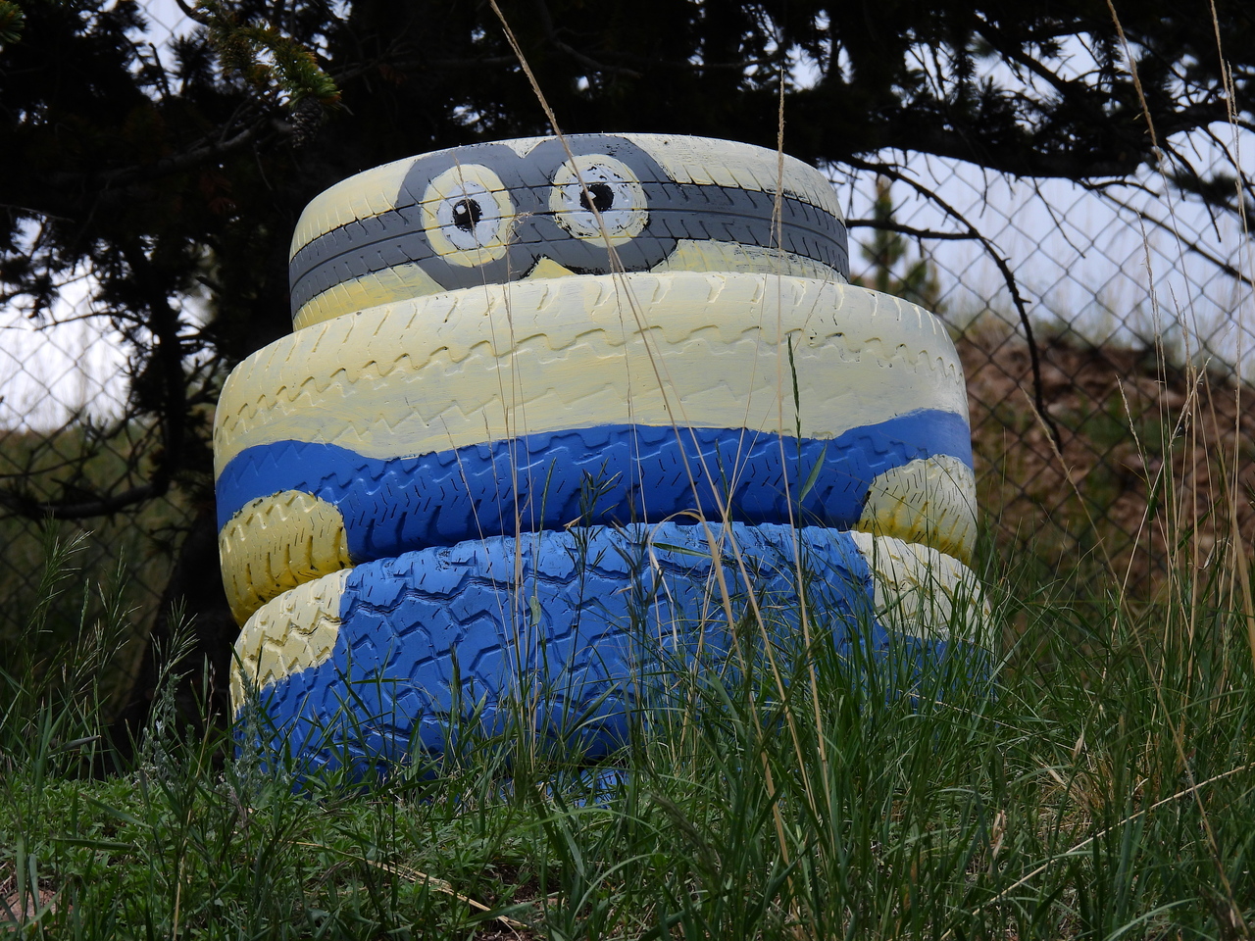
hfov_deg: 5.0
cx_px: 628
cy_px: 470
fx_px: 14502
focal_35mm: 400
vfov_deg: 3.7
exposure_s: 1/640
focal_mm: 71.4
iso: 100
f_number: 5
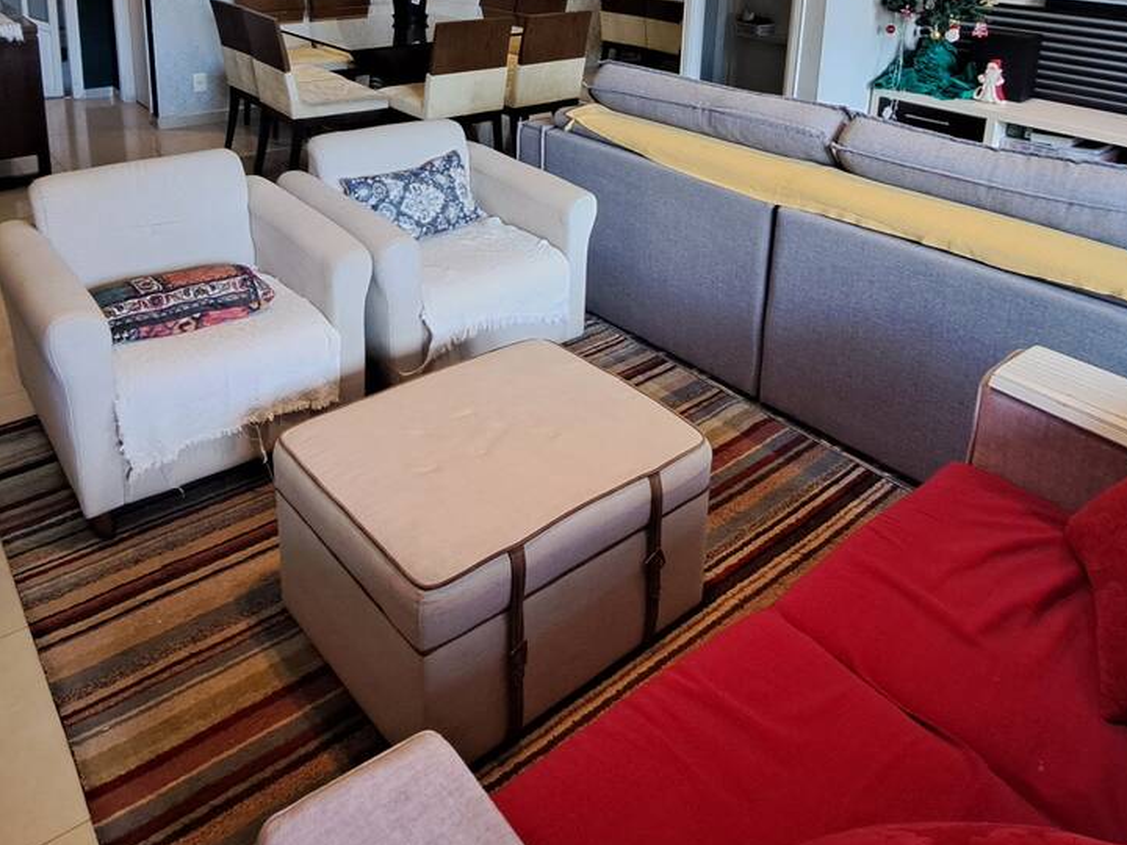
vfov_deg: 48.6
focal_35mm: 26
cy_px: 119
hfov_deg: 67.3
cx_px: 549
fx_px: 846
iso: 125
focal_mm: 1.74
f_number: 2.2
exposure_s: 1/40
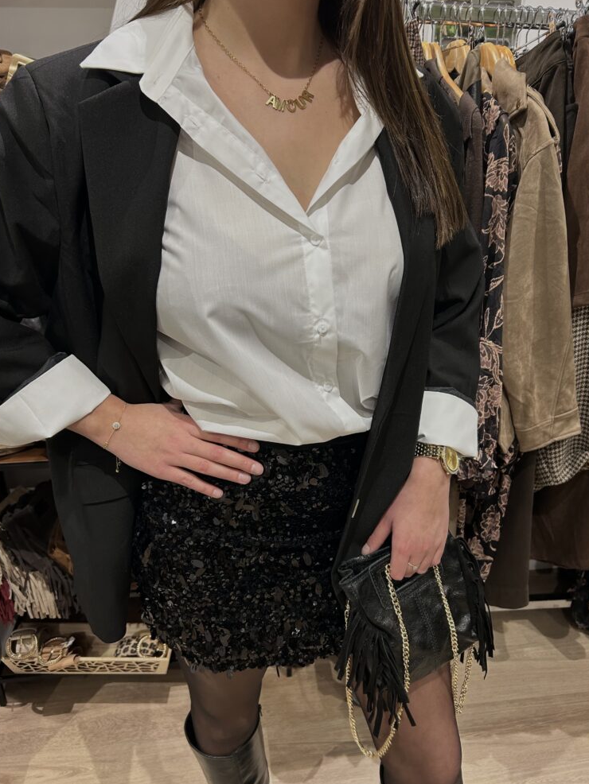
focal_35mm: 27
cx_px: 294
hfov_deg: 51.4
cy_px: 402
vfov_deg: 65.3
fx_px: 612
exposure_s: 1/50
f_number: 1.5
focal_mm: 5.7
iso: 160
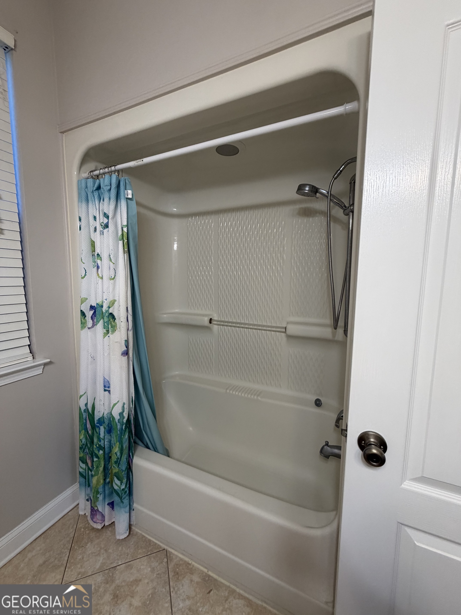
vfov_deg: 102.1
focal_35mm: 14
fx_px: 249
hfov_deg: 85.7
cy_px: 308
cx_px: 230
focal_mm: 2.22
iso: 200
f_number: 2.2
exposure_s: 1/120
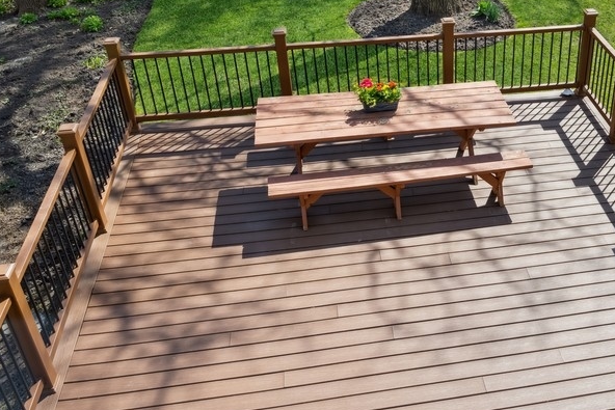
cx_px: 444
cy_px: 120
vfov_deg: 34.6
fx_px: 649
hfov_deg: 49.1
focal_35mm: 38
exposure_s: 1/180
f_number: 9.5
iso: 200
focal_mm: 25
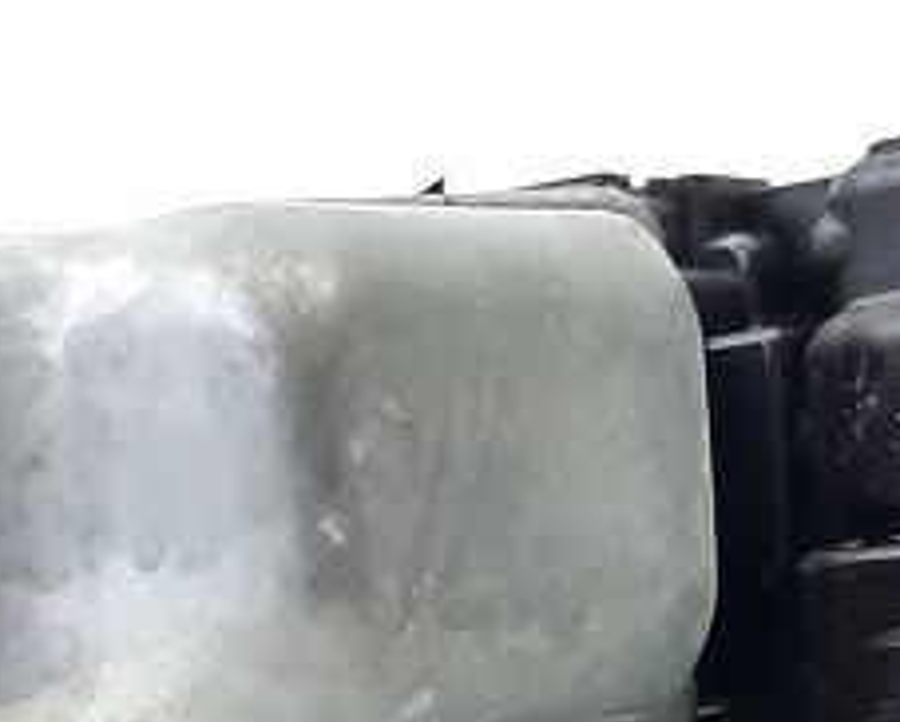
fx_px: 3439
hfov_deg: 14.5
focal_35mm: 129
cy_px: 1146
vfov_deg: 11.4
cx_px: -159
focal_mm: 4.6
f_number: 2
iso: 125
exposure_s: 1/50
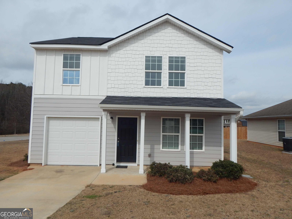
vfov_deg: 61.1
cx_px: 146
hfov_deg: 76.4
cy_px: 110
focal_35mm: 22
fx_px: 186
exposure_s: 1/800
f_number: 6
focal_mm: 4
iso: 125
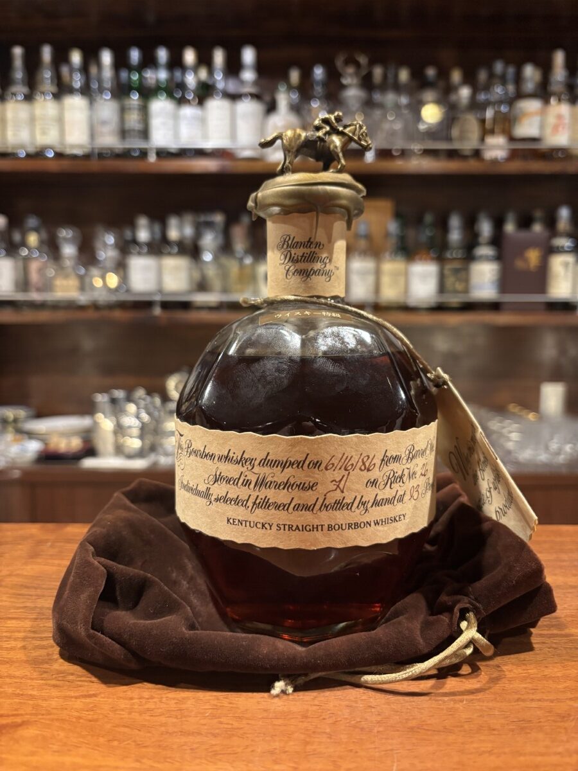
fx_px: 579
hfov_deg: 53.1
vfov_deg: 67.3
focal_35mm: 26
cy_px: 386
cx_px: 289
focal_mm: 5.96
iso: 500
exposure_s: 1/44
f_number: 1.6
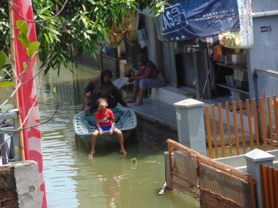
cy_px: 104
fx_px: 2466
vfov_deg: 4.8
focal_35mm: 307
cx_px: 139
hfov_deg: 6.5
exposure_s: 1/400
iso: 80
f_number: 4.2
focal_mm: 55.1
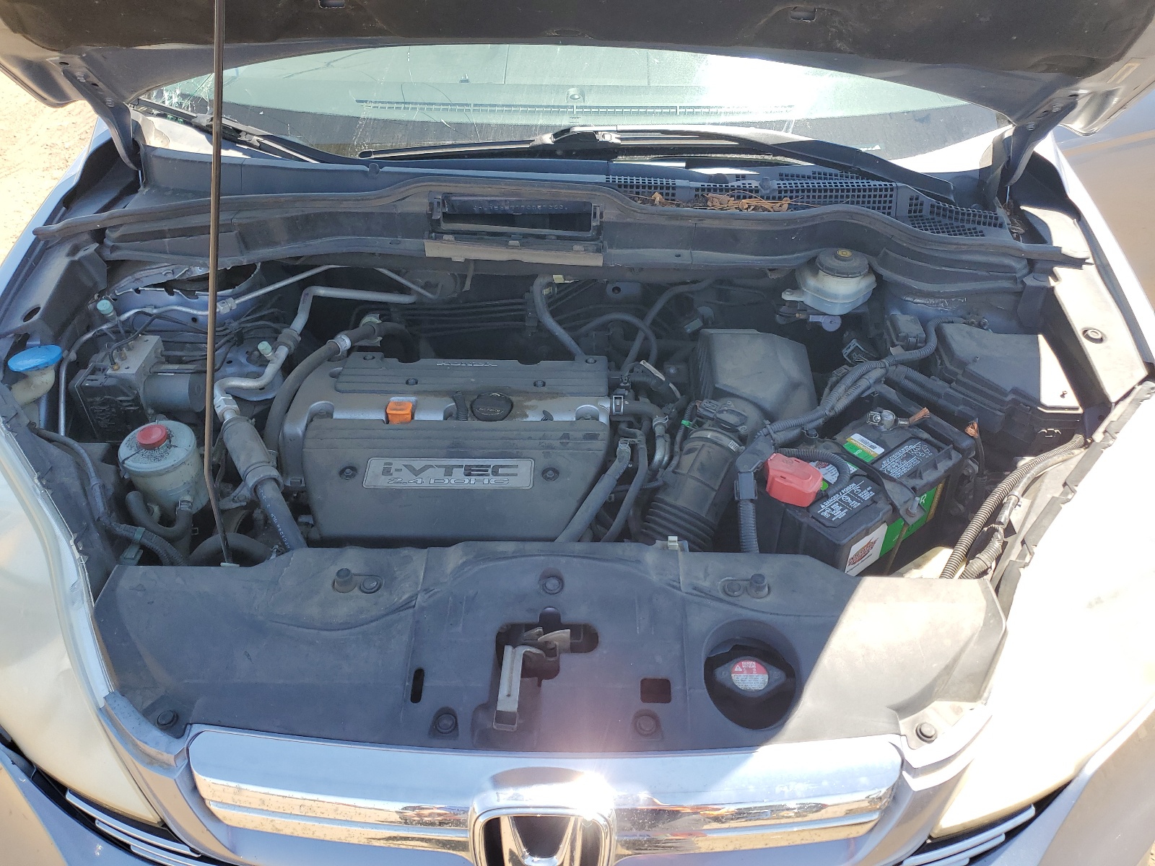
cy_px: 433
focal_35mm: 26
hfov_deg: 67.3
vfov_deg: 53.1
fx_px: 868
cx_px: 578
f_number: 1.5
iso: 50
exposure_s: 1/667
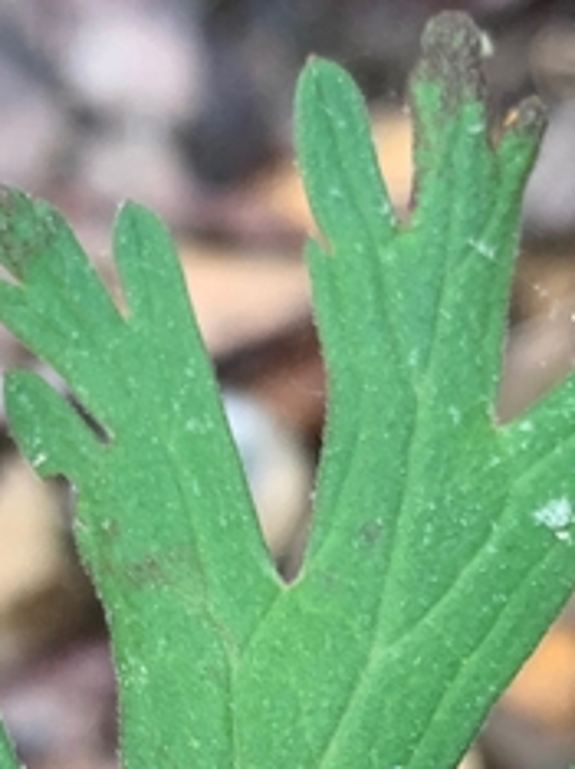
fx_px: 2529
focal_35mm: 114
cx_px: 164
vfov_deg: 16.8
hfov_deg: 12.9
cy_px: 822
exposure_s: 1/121
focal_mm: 4.25
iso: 50
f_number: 1.8
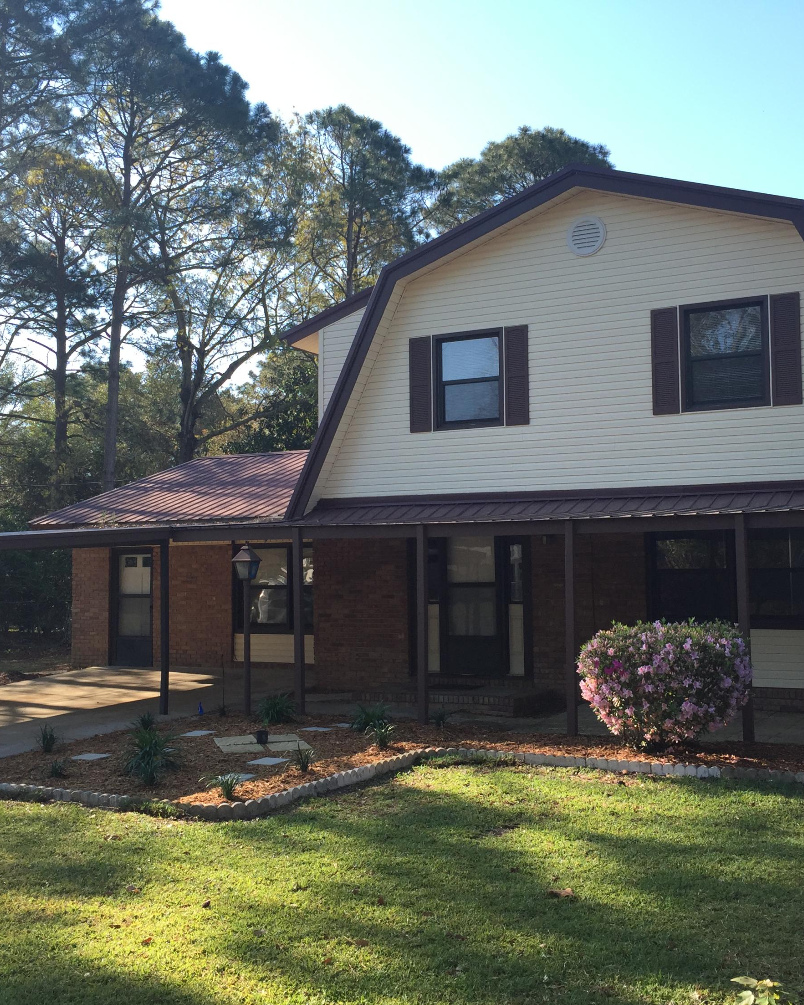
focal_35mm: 38
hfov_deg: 39.1
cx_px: 447
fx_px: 1130
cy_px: 505
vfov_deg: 47.9
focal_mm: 4.15
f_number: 2.2
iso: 32
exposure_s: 1/542
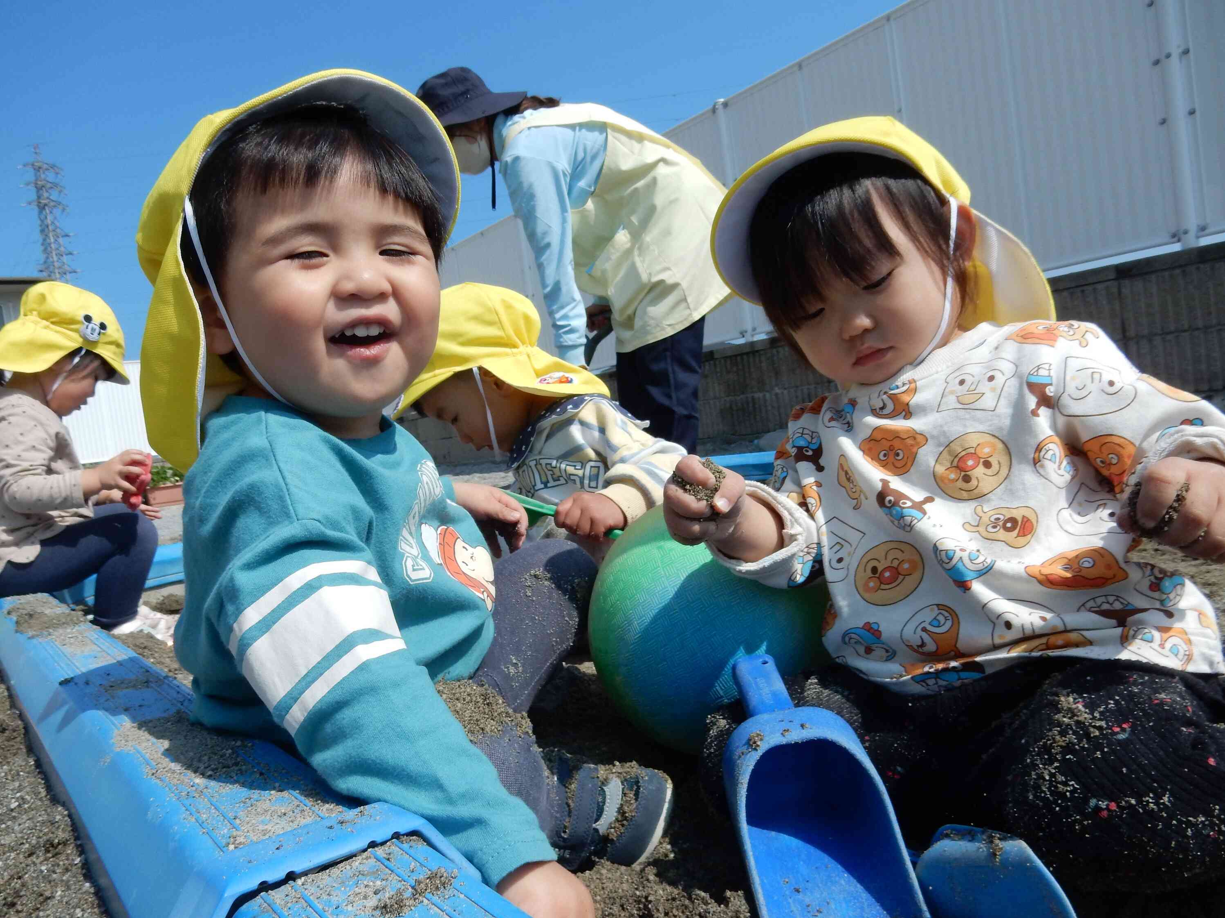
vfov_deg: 54.9
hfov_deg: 69.4
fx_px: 885
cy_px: 459
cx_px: 612
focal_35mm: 25
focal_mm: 4.5
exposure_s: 1/2000
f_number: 3.7
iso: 125
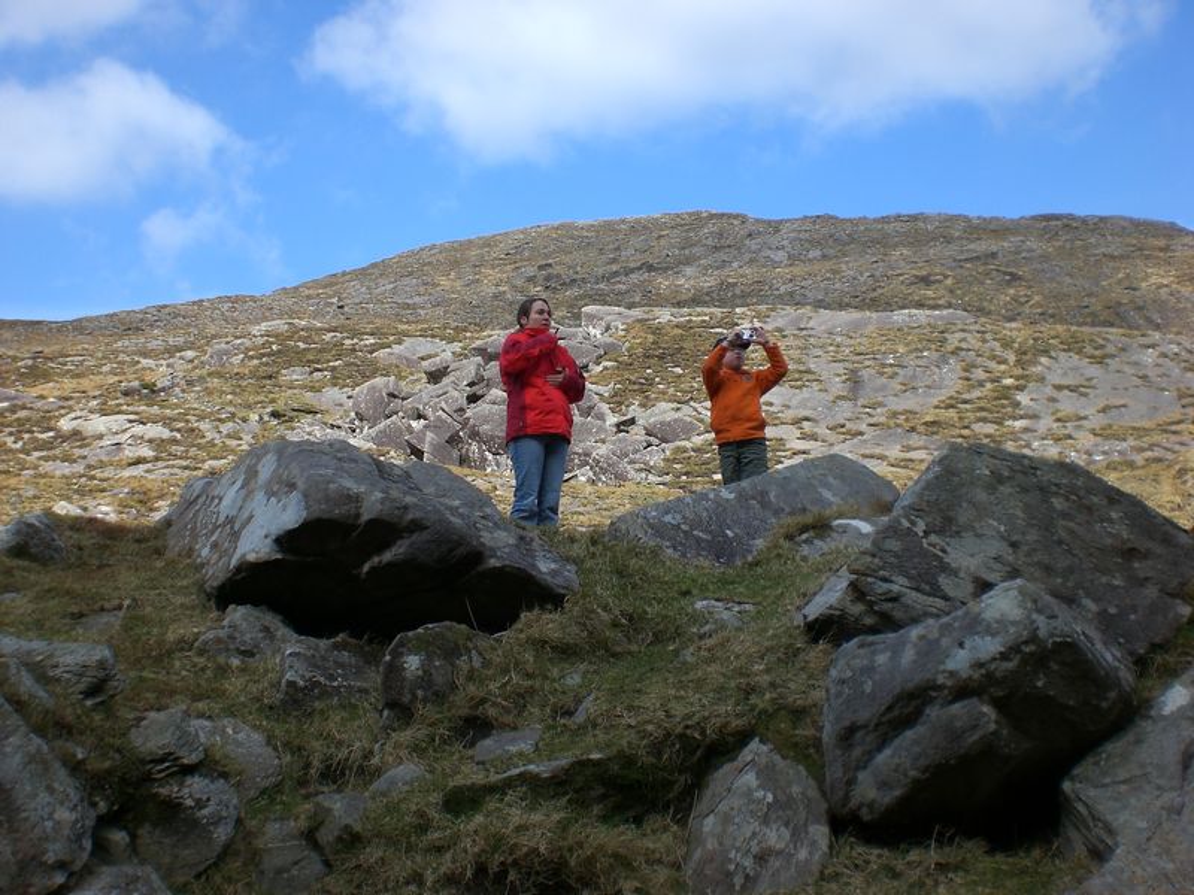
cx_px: 597
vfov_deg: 37.7
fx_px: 1311
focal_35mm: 38
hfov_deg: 49.0
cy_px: 448
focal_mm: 6.3
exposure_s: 1/400
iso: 50
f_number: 4.4
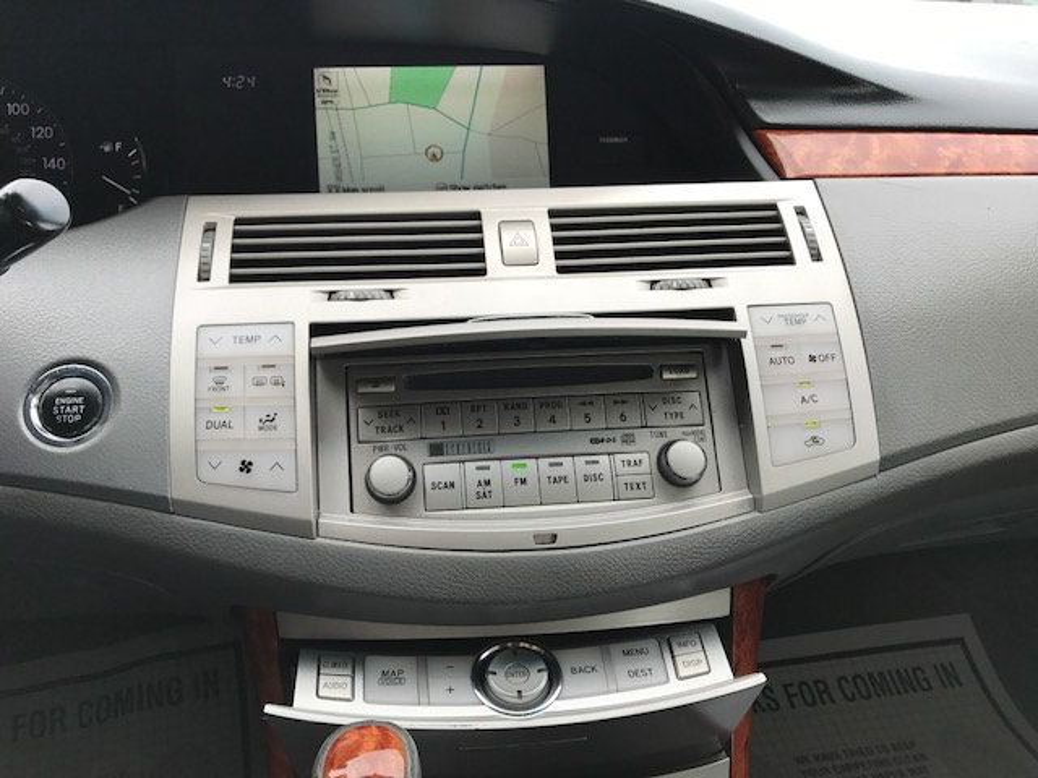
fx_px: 840
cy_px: 389
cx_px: 519
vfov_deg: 49.7
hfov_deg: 63.4
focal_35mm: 28
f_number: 1.8
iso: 20
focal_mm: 3.99
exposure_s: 1/190
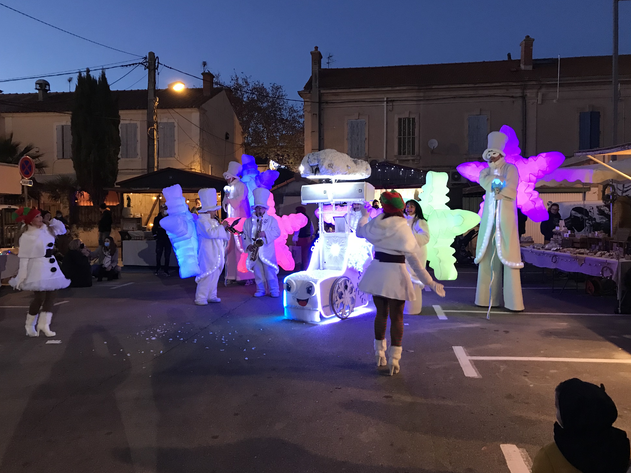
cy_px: 231
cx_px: 317
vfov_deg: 48.2
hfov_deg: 61.7
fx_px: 529
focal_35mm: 29
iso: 100
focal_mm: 3.99
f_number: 1.8
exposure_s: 1/17
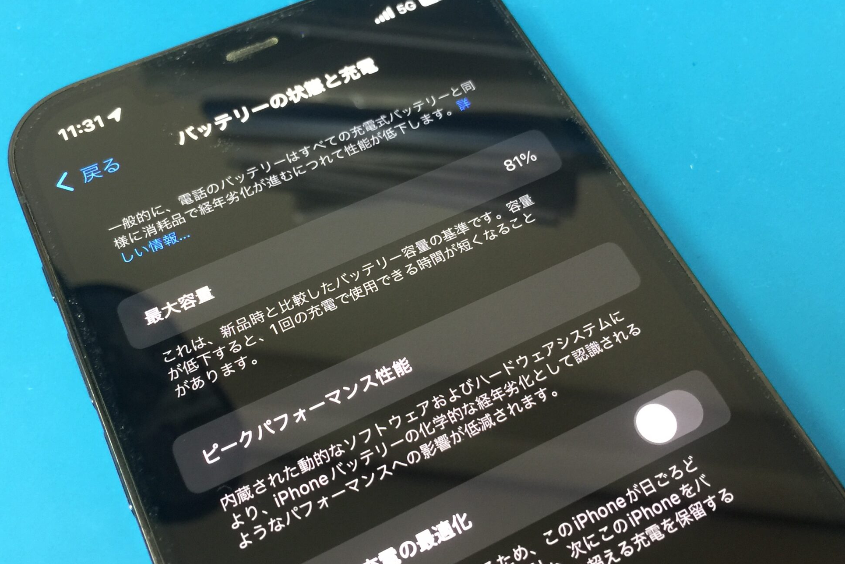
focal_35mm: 40
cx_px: 419
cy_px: 278
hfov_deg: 48.5
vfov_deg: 33.4
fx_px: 939
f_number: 2.2
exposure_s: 1/15
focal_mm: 4.15
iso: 80
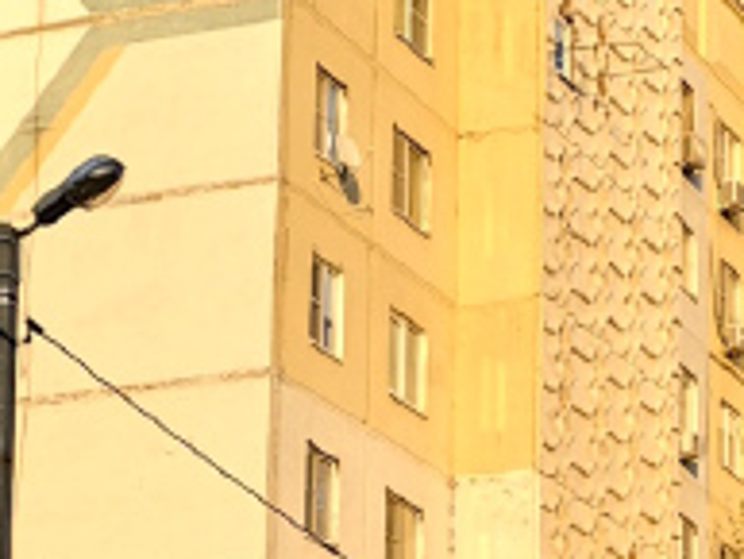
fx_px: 3333
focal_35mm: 155
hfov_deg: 12.7
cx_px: 474
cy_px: 546
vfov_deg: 9.5
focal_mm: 6.54
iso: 71
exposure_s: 1/1368
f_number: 1.57
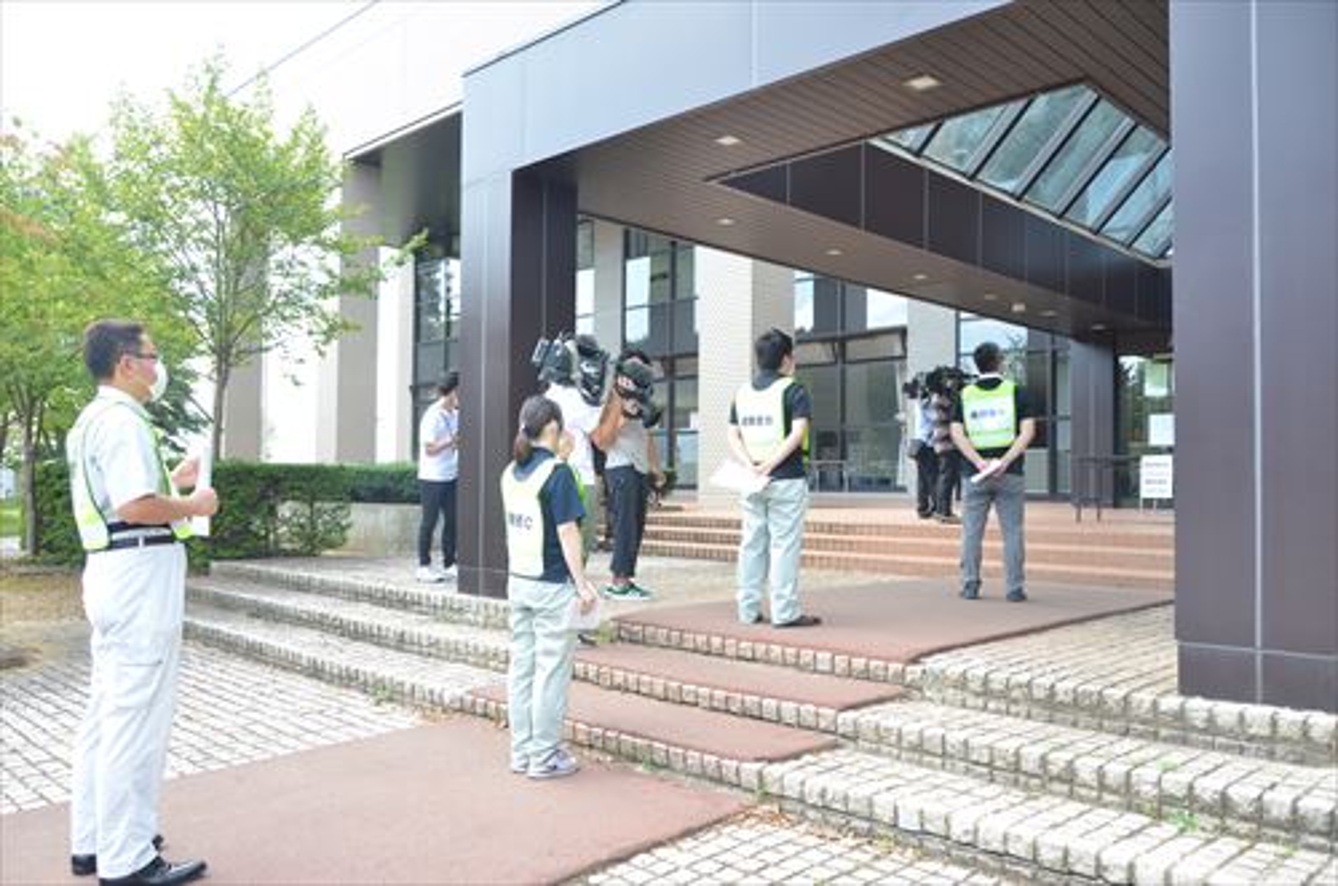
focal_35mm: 27
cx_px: 669
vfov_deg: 47.7
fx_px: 1001
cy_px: 443
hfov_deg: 67.5
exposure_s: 1/80
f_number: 20
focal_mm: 18
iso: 100
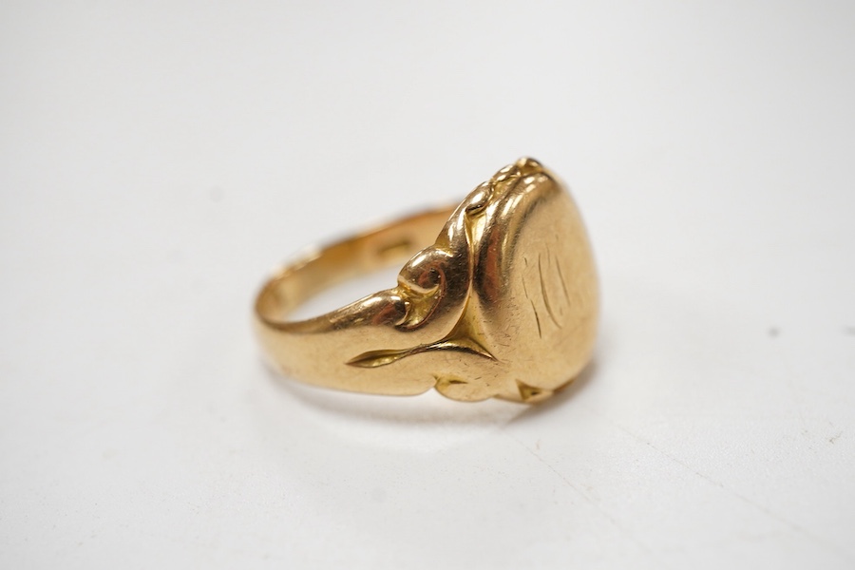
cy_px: 285
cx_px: 428
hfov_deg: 43.6
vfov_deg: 29.9
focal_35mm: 45
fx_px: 1069
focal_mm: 30
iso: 1250
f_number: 11
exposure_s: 1/125
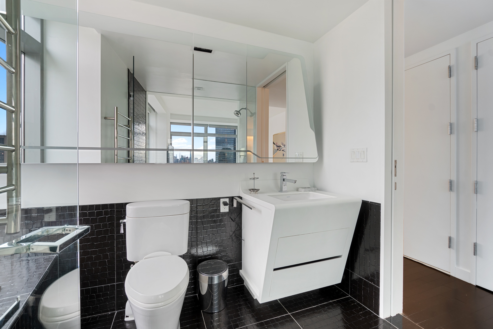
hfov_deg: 100.4
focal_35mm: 15
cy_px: 164
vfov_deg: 77.4
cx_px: 246
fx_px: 205
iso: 200
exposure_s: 1/1.43
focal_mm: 10
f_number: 8
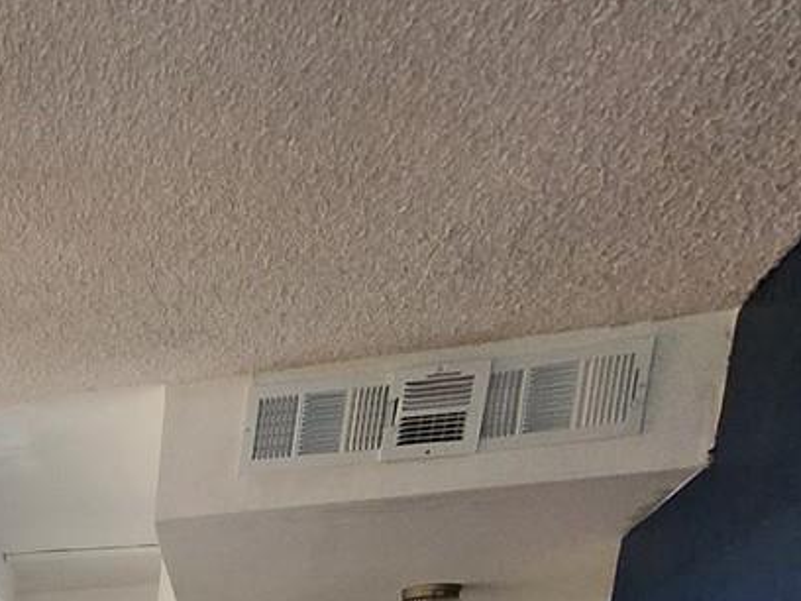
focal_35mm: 51
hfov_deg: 27.6
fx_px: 1180
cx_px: -357
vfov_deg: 20.2
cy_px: 1094
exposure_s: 1/60
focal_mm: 1.74
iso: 160
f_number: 2.2
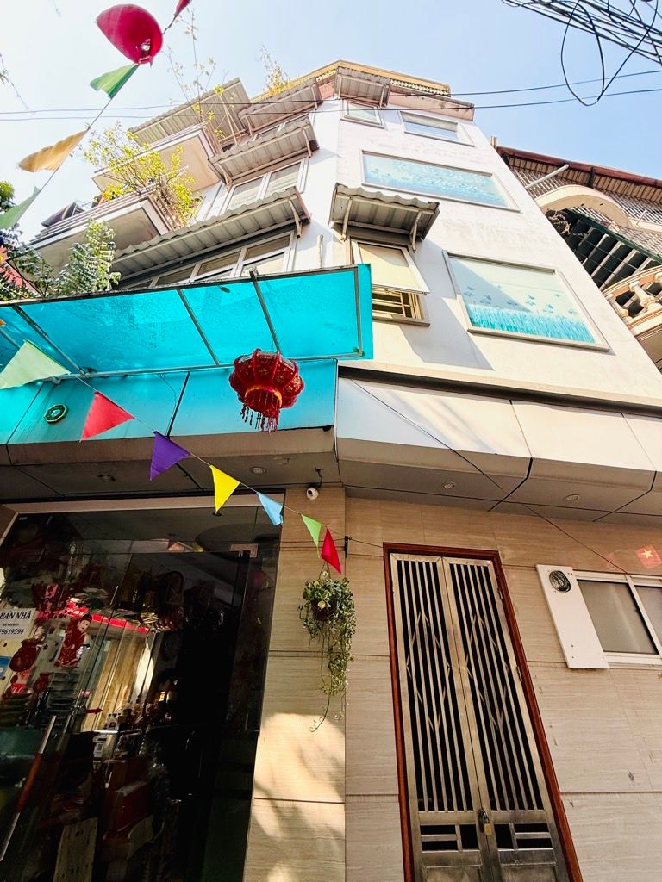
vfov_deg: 102.1
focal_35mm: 14
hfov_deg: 85.7
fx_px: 357
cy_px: 441
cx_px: 331
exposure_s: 1/340
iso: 64
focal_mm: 2.22
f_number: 2.2
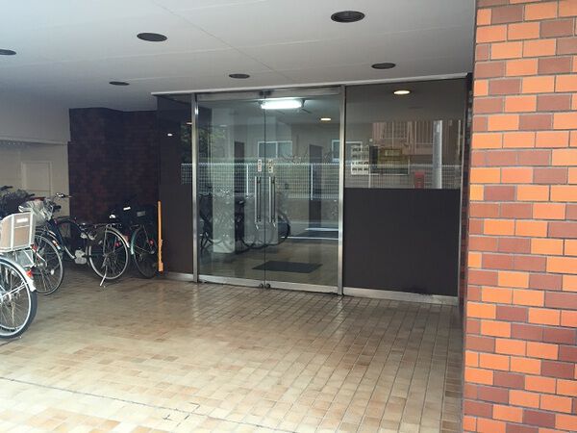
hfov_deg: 61.7
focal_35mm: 29
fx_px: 483
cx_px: 288
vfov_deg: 48.2
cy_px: 216
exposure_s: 1/30
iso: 80
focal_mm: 4.15
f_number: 2.2
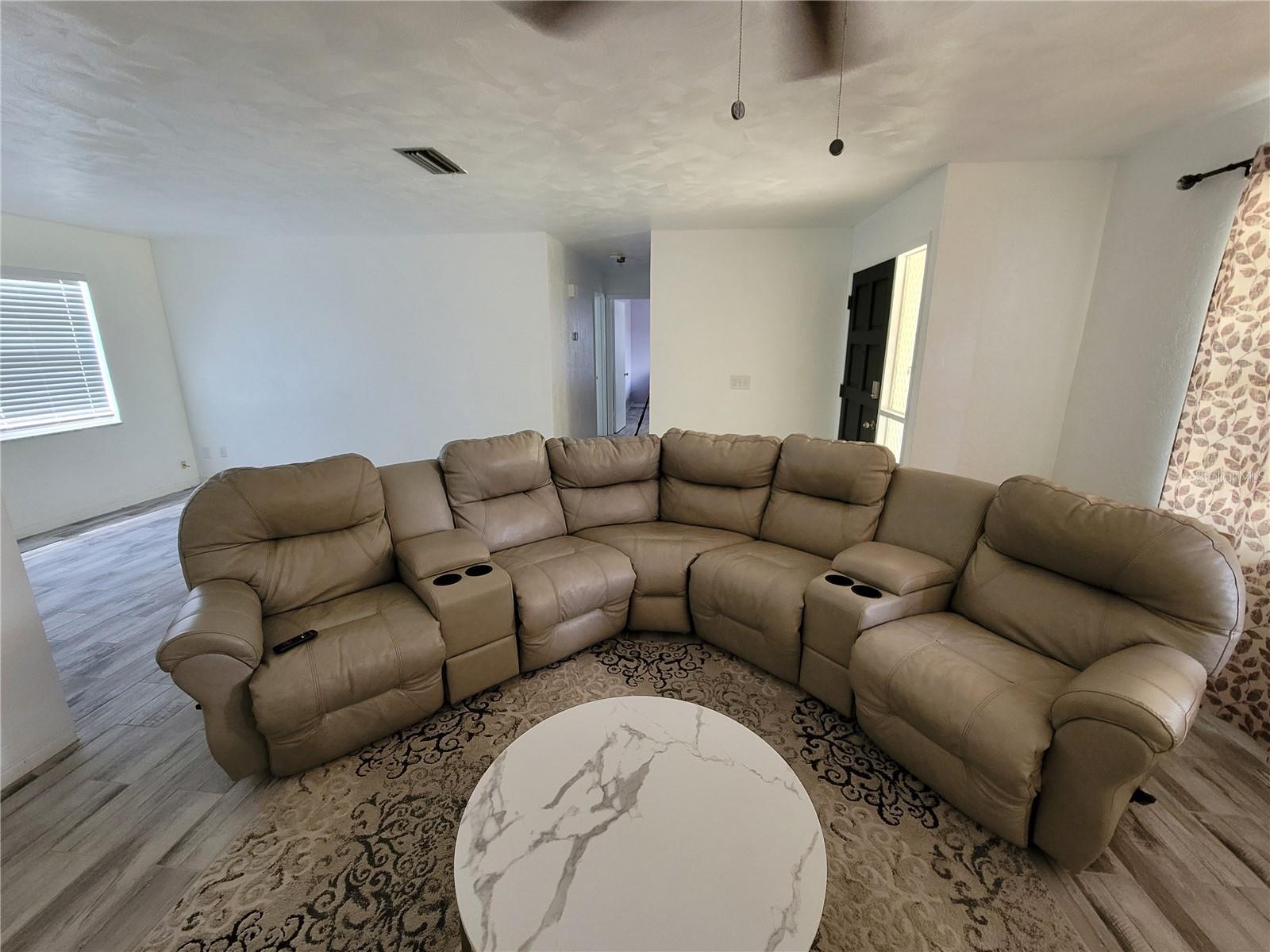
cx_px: 635
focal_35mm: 13
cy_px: 476
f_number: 2.2
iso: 400
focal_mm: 2.2
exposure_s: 1/60
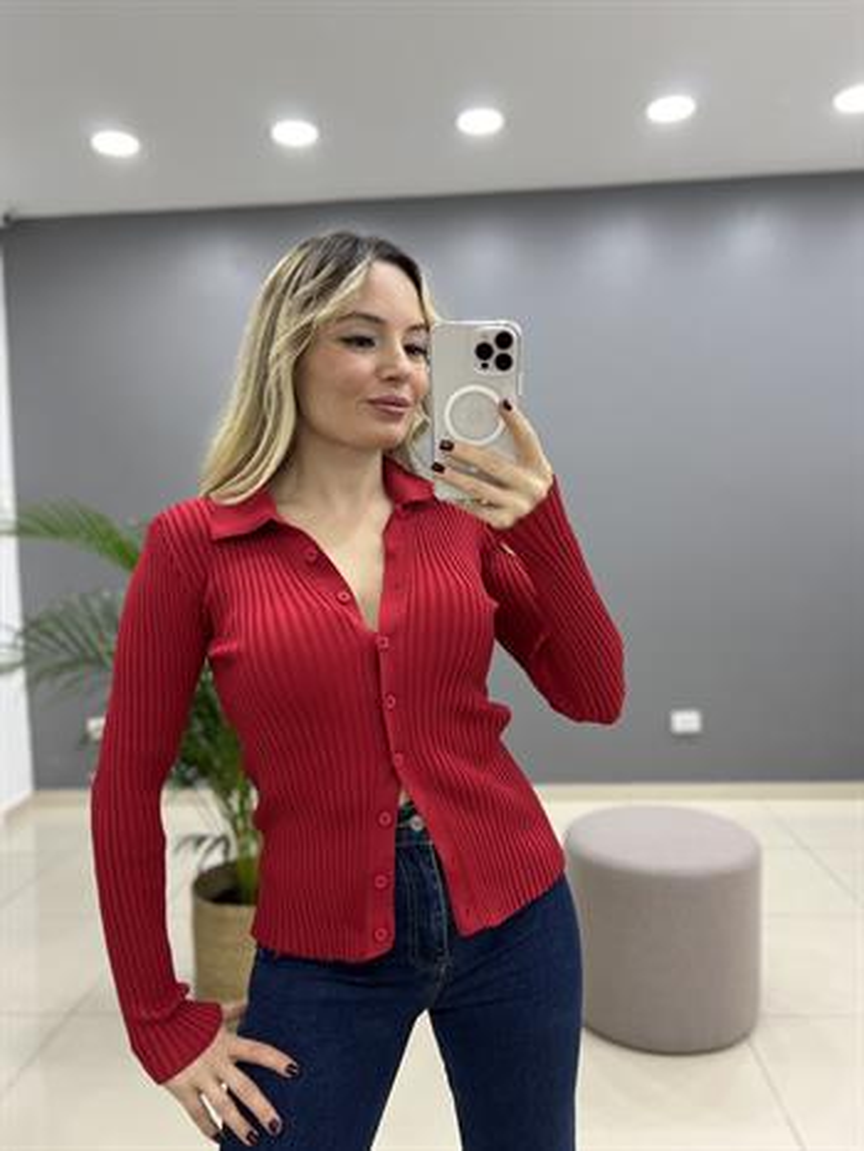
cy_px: 576
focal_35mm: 26
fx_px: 864
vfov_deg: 67.3
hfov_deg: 53.1
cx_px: 432
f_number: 1.5
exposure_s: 1/50
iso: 100
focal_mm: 5.7
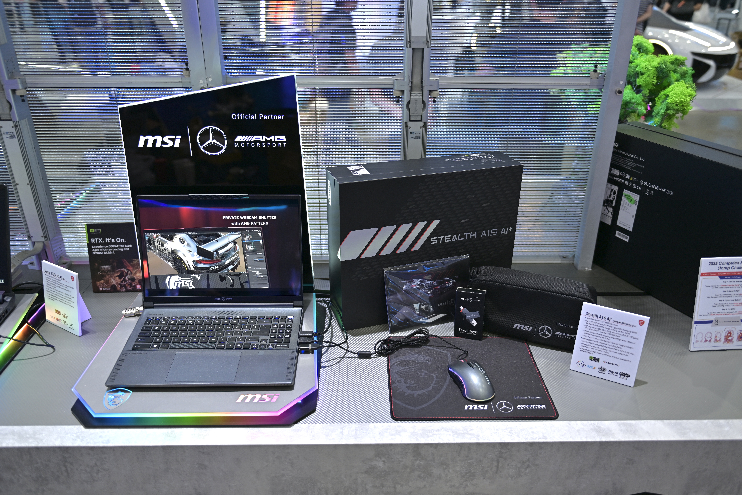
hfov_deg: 63.7
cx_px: 371
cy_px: 248
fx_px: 598
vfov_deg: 45.0
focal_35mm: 29
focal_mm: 29
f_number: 2.8
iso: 200
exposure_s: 1/125
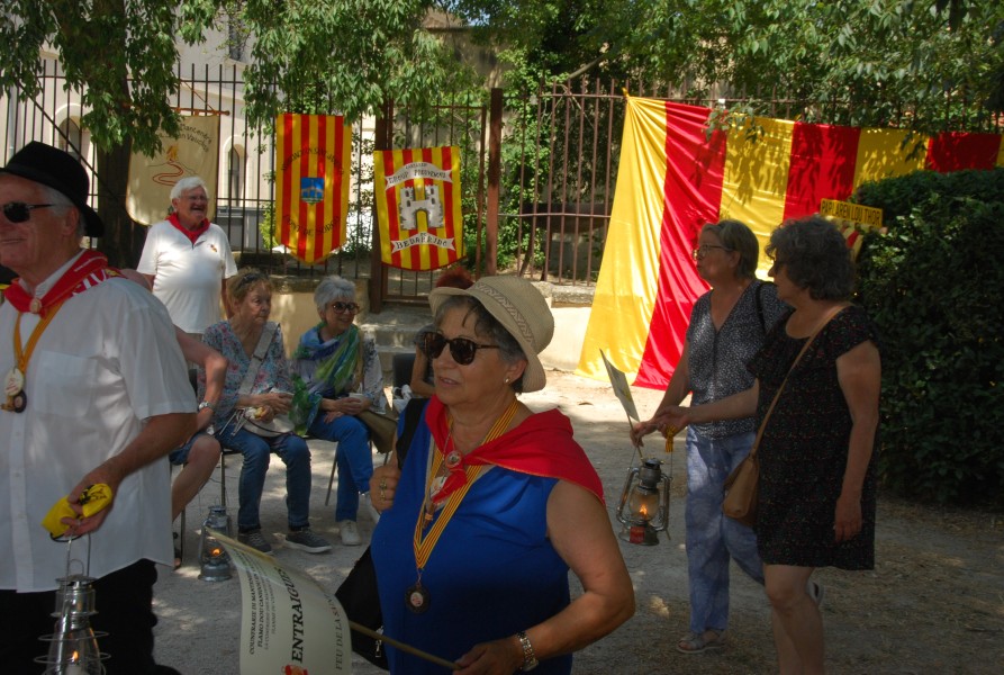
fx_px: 1342
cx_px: 502
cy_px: 338
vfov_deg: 28.2
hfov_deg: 41.0
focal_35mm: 48
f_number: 14
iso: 400
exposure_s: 1/200
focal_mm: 32
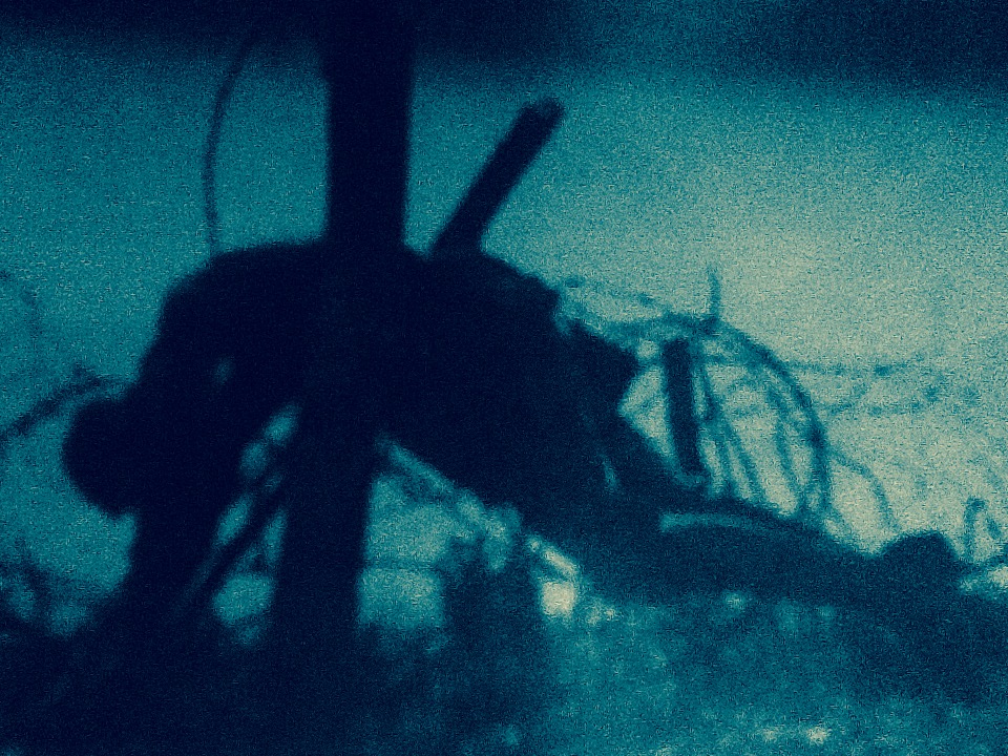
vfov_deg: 32.9
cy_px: 378
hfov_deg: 42.9
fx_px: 1281
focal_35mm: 44
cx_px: 504
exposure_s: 1/15
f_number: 2.4
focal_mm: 2.03
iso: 640
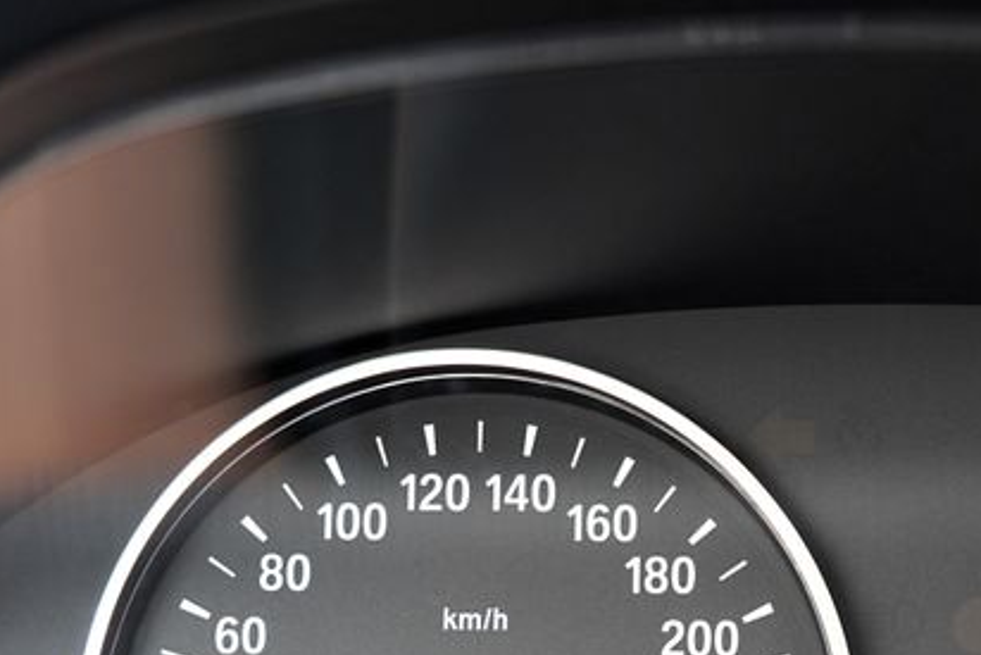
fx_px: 1963
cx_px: 967
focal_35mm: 72
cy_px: 623
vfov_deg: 18.5
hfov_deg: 26.6
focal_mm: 29
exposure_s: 1/60
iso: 500
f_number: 4
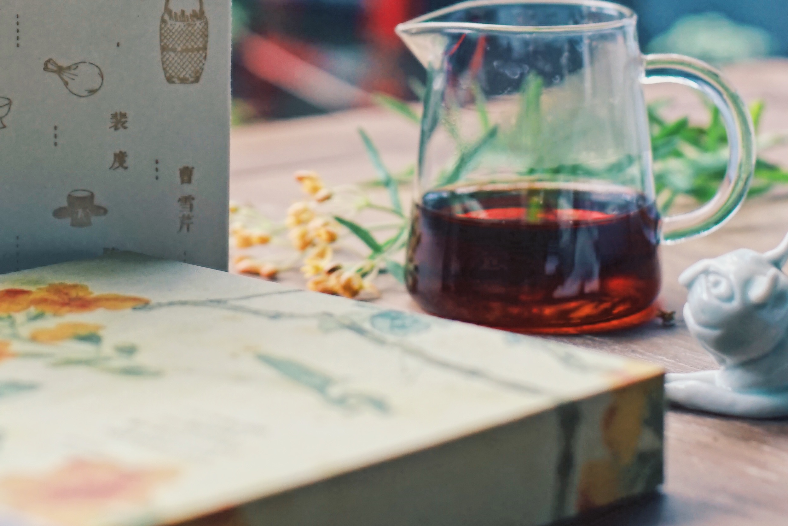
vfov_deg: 11.3
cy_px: 5
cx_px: 290
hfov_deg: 17.0
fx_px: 2627
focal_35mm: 120
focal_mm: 50
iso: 800
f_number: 3.2
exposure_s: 1/400
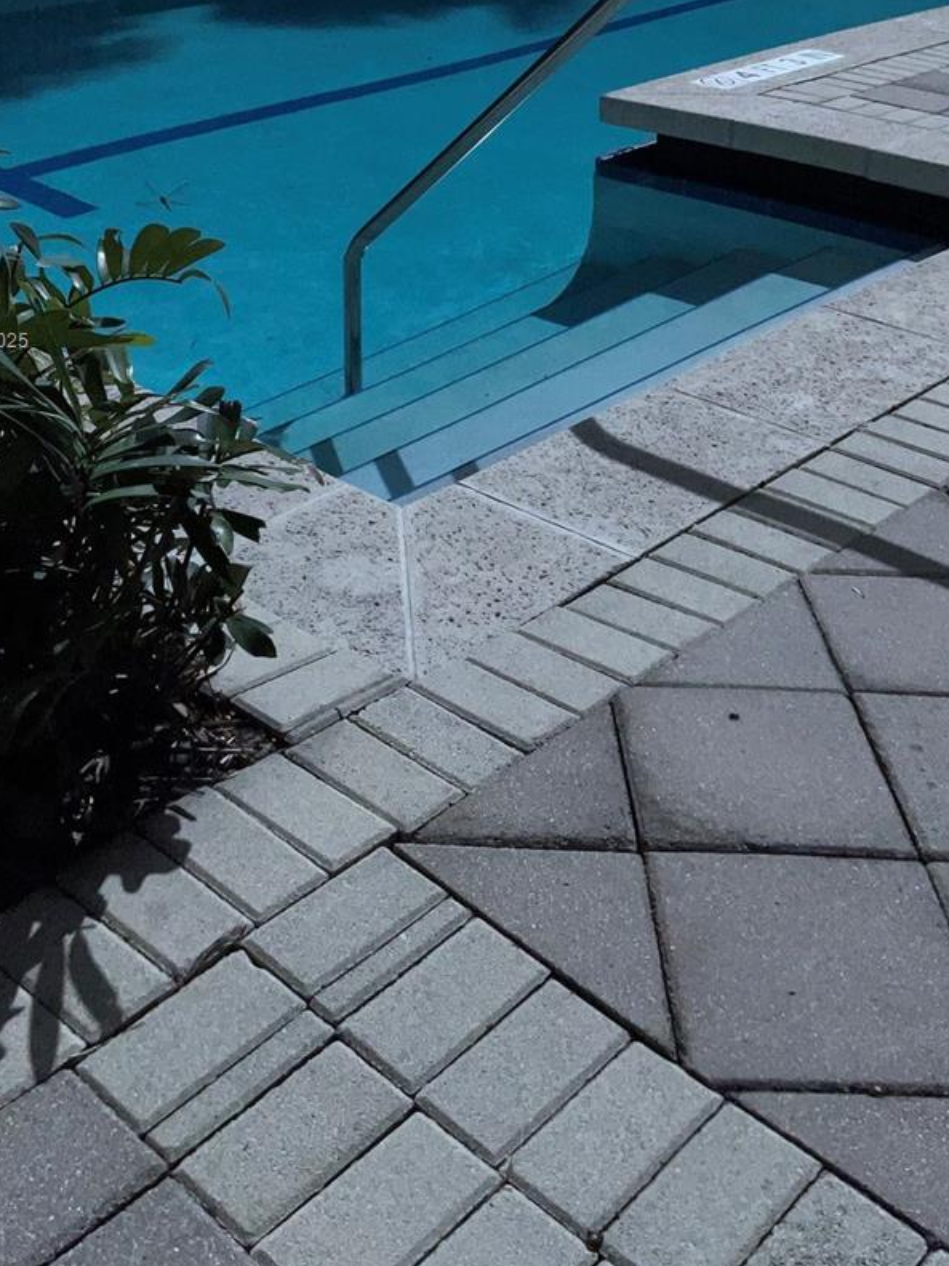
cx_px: 456
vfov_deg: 41.9
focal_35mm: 44
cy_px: 343
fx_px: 1609
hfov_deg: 32.9
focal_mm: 3
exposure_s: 1/41667
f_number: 1.8
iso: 16
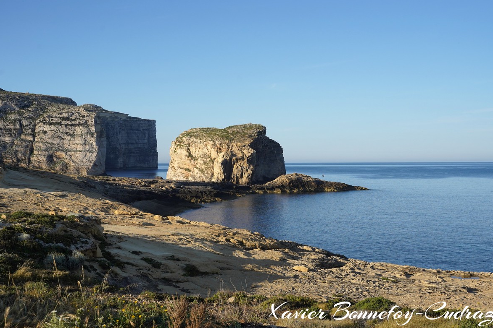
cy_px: 163
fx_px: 616
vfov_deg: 29.9
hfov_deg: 43.6
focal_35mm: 45
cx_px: 248
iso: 800
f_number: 8
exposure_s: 1/2000
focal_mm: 44
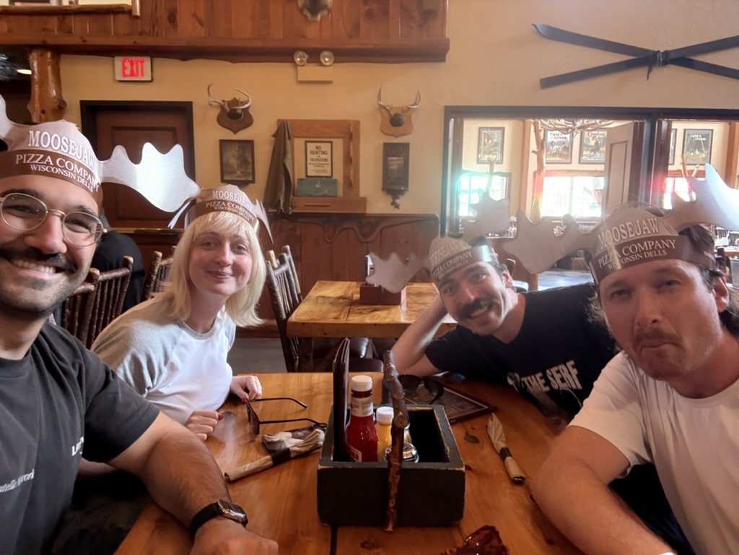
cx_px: 370
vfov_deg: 58.9
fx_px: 491
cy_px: 278
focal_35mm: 23
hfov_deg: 73.9
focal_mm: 2.69
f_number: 1.9
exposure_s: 1/30
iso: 500
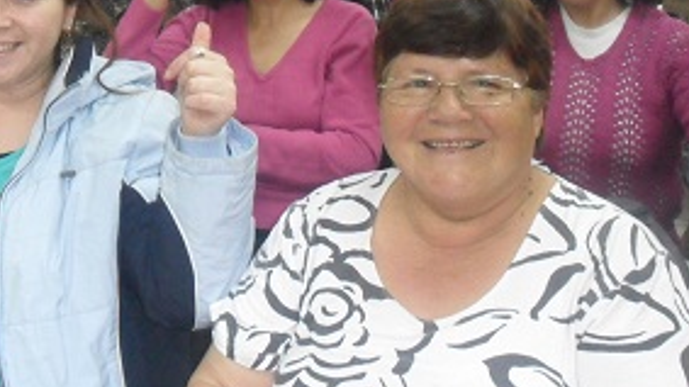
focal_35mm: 52
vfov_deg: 22.4
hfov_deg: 39.2
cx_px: 205
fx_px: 950
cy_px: 30
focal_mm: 4.9
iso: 400
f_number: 3.5
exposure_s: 1/45
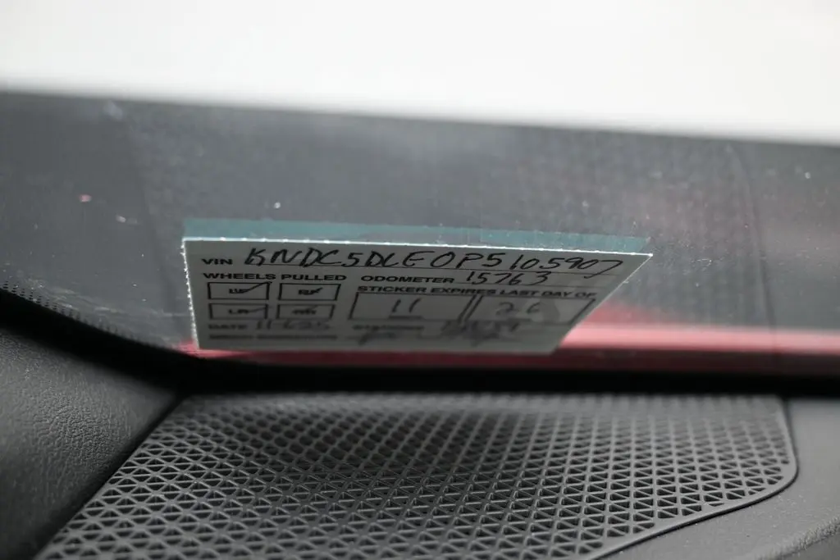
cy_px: 280
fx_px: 858
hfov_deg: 52.2
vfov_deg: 36.2
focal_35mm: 37
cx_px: 420
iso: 640
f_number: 4.2
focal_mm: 24.5
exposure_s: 1/125
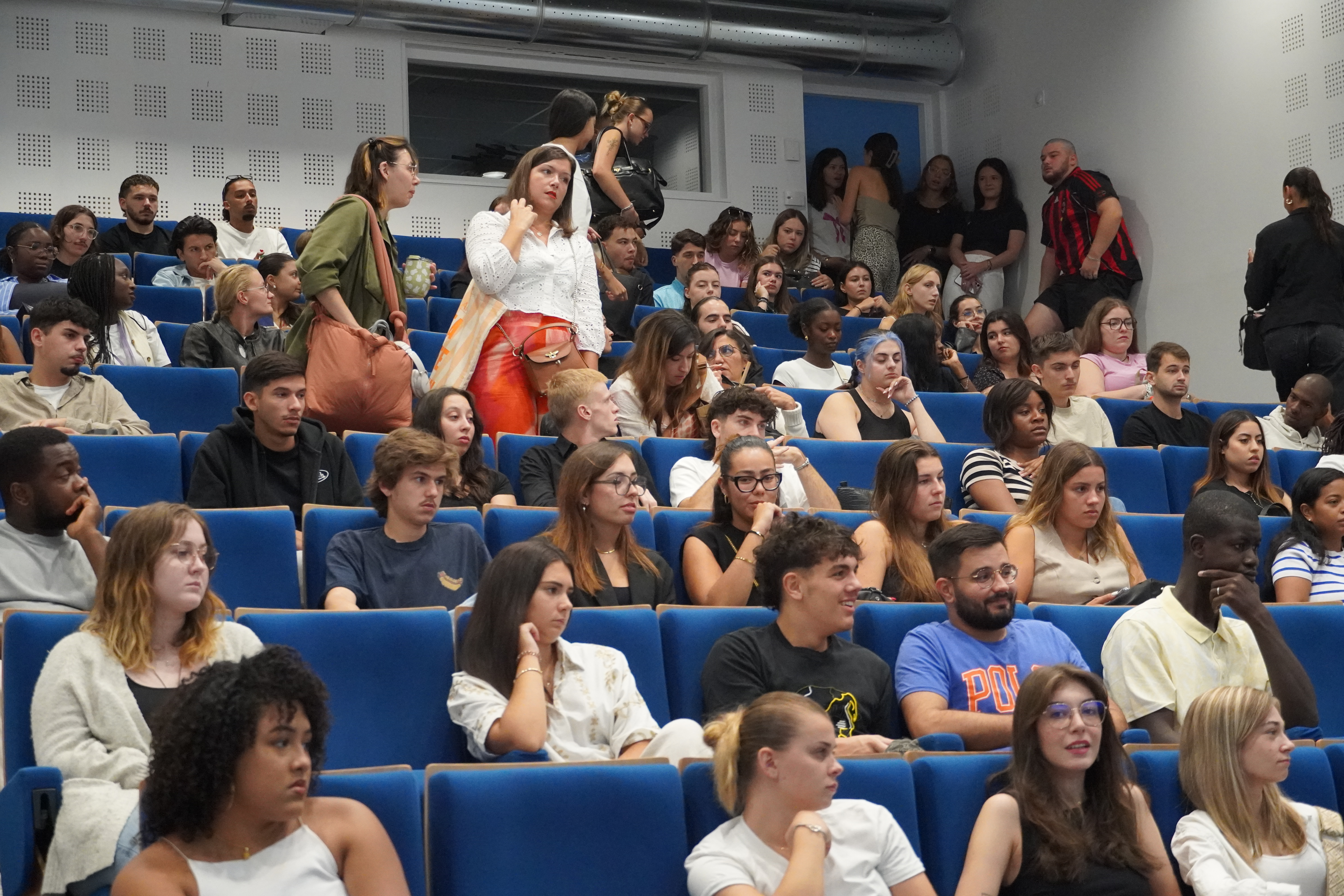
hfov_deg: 28.6
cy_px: 448
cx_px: 672
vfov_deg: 19.3
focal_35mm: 70
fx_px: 2632
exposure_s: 1/160
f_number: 5
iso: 5000
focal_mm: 47
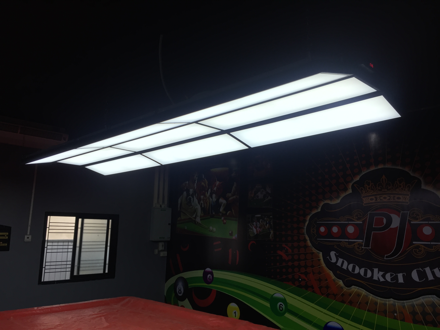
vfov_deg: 48.2
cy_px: 165
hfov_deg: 61.7
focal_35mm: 29
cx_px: 220
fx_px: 369
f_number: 2.2
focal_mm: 4.15
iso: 50
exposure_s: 1/100
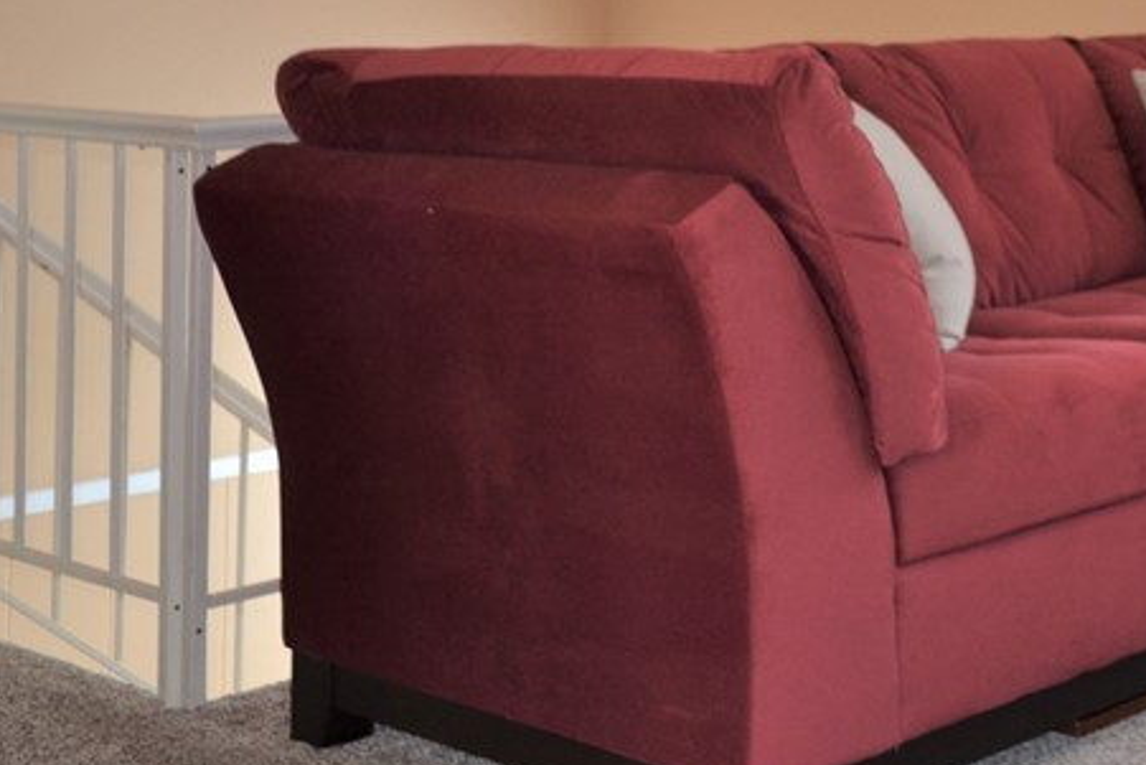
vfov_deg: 20.0
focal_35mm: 65
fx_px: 2070
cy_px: -69
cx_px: 1131
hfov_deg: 29.1
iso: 400
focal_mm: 18
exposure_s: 1/60
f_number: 3.5
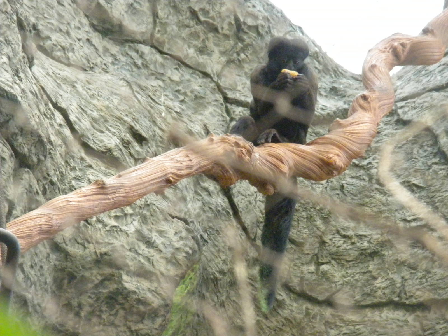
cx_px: 224
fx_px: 3365
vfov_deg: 5.7
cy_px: 168
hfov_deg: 7.6
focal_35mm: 260
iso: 800
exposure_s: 1/82.8
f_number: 5.3
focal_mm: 46.2
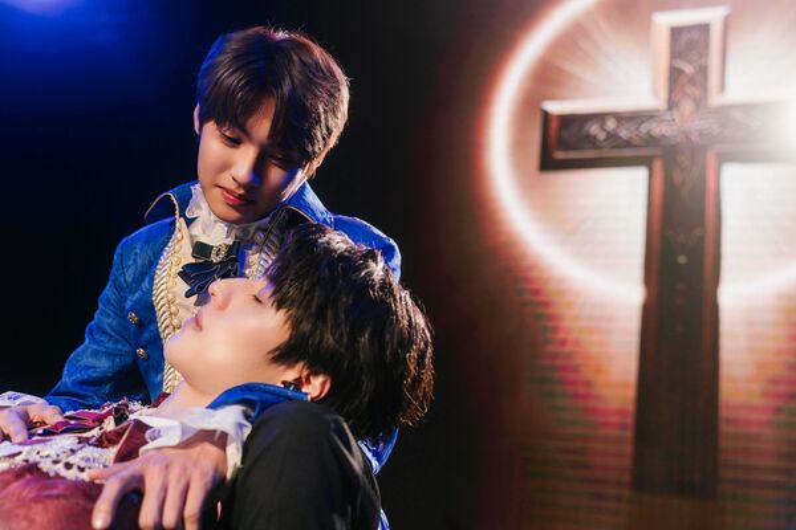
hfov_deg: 47.4
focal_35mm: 41
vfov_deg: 32.6
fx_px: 906
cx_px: 398
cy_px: 265
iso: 500
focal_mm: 41
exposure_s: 1/125
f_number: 2.8
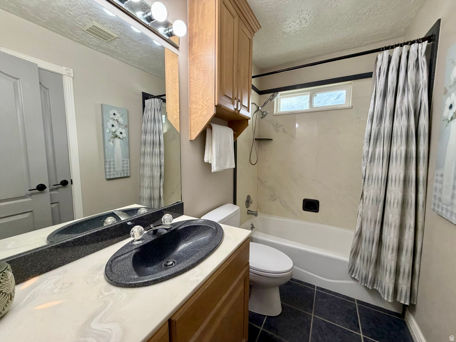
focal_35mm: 14
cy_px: 171
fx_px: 184
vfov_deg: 85.7
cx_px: 228
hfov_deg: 102.1
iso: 250
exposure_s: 1/120
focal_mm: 2.22
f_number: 2.2
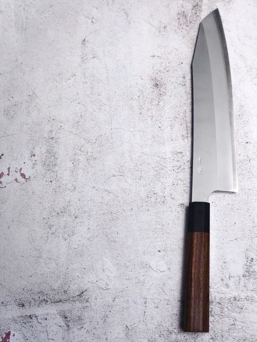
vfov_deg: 34.2
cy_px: 170
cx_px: 200
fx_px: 556
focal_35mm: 56
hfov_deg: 25.6
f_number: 3.2
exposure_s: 1/160
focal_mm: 25.9
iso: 6400
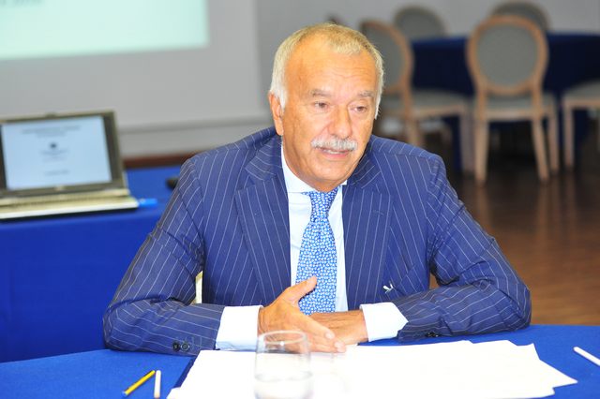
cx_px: 300
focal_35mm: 92
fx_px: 1532
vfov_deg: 14.8
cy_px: 200
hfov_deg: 22.2
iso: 1600
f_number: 4
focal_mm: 92
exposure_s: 1/100
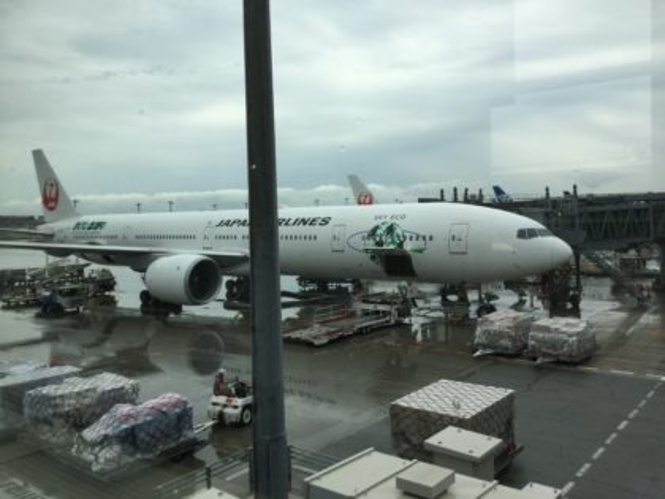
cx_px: 332
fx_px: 596
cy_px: 250
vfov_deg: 45.4
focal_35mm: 31
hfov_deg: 58.4
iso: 25
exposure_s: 1/823
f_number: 2.4
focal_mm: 3.3
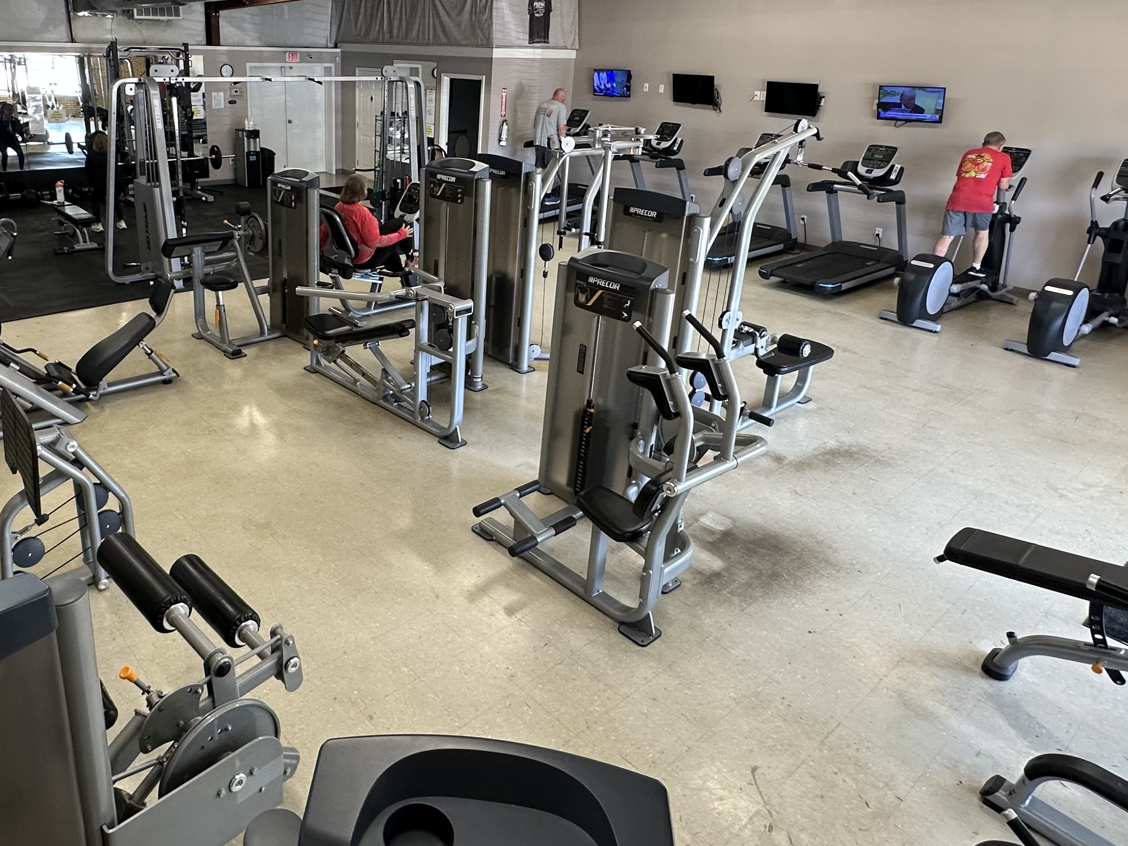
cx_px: 417
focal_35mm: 25
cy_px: 302
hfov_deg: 68.2
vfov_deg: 54.1
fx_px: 815
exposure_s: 1/64
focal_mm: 2.22
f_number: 2.2
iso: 160
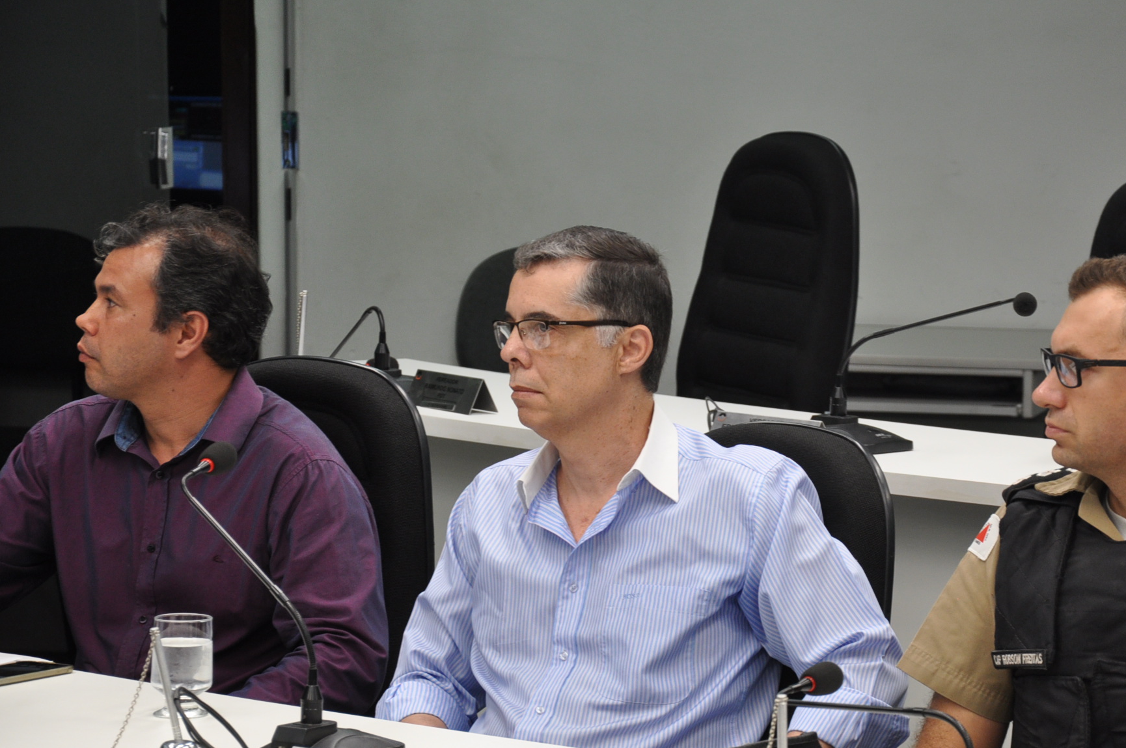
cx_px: 676
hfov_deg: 12.0
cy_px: 389
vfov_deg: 8.0
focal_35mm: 171
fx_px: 5342
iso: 640
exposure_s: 1/40
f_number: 5.6
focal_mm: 92
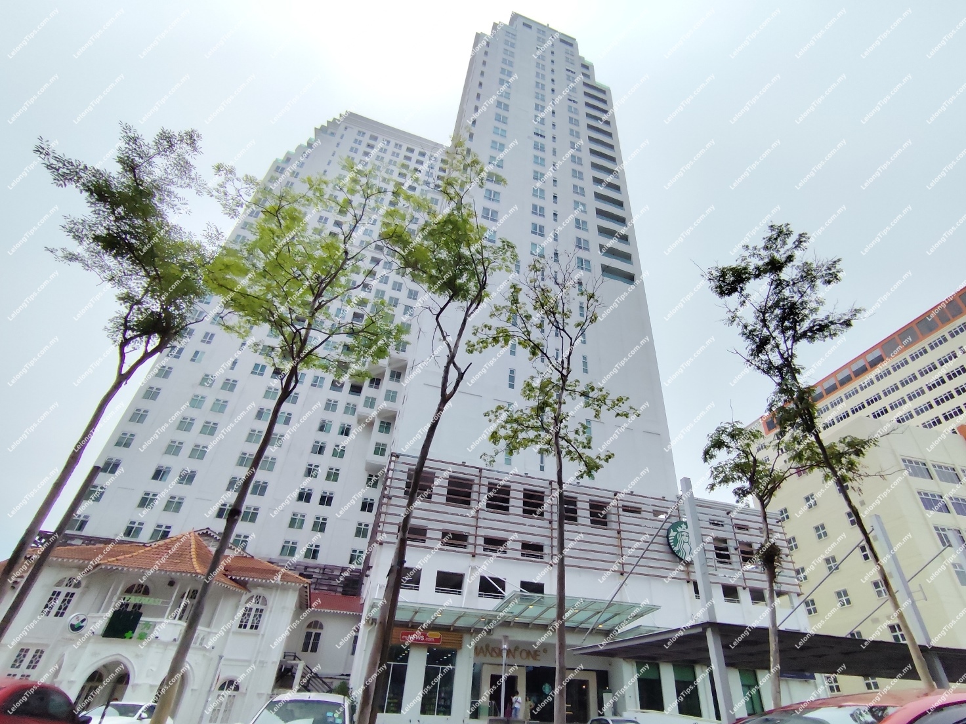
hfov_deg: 94.5
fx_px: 446
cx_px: 483
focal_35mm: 16
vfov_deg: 78.1
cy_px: 362
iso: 50
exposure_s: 1/2644
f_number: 2.2
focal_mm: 1.65
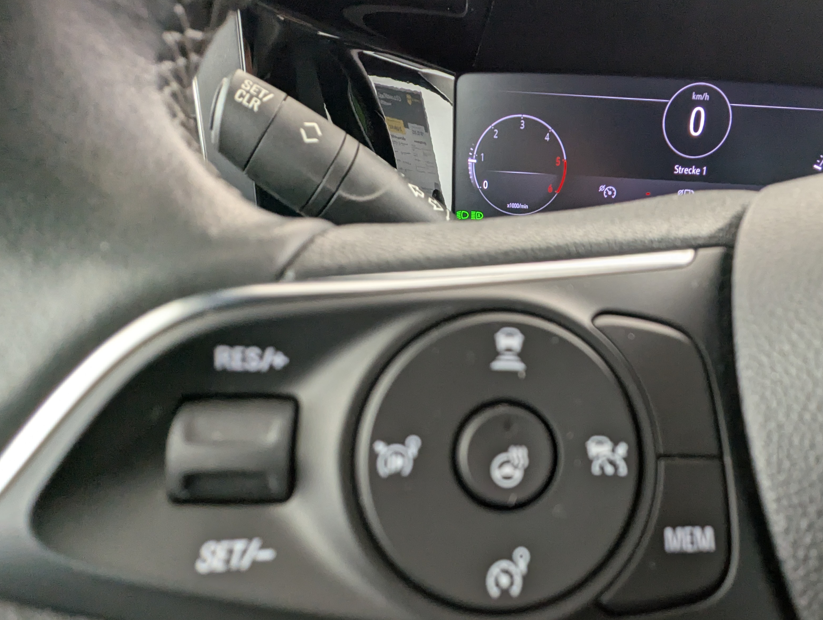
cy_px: 376
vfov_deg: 62.9
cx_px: 513
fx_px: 500
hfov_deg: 77.5
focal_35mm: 21
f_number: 2.2
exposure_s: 1/39.6
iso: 214
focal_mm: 2.35
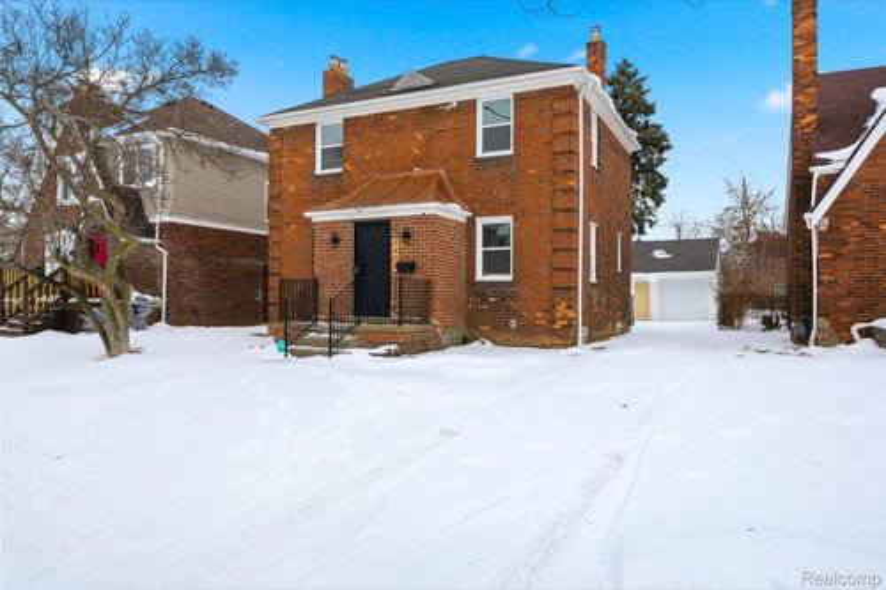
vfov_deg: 51.3
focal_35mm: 25
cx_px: 443
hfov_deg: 71.5
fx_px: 615
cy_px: 295
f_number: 8
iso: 400
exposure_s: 1/8000
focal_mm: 25
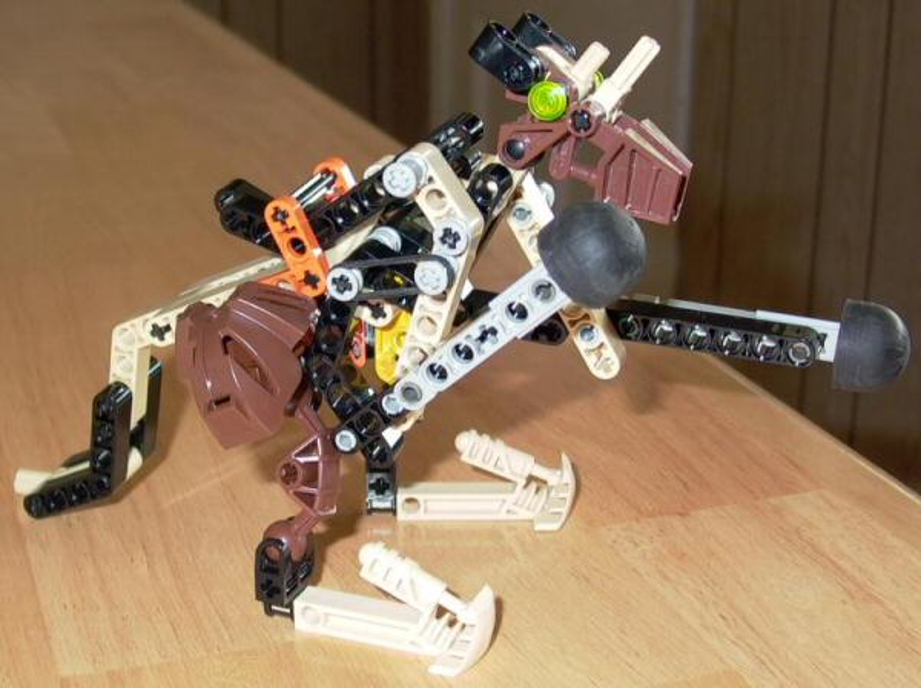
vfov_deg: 37.6
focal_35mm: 38
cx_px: 460
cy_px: 344
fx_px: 1009
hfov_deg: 49.0
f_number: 2.11
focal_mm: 7.86
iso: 100
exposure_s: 1/64.2
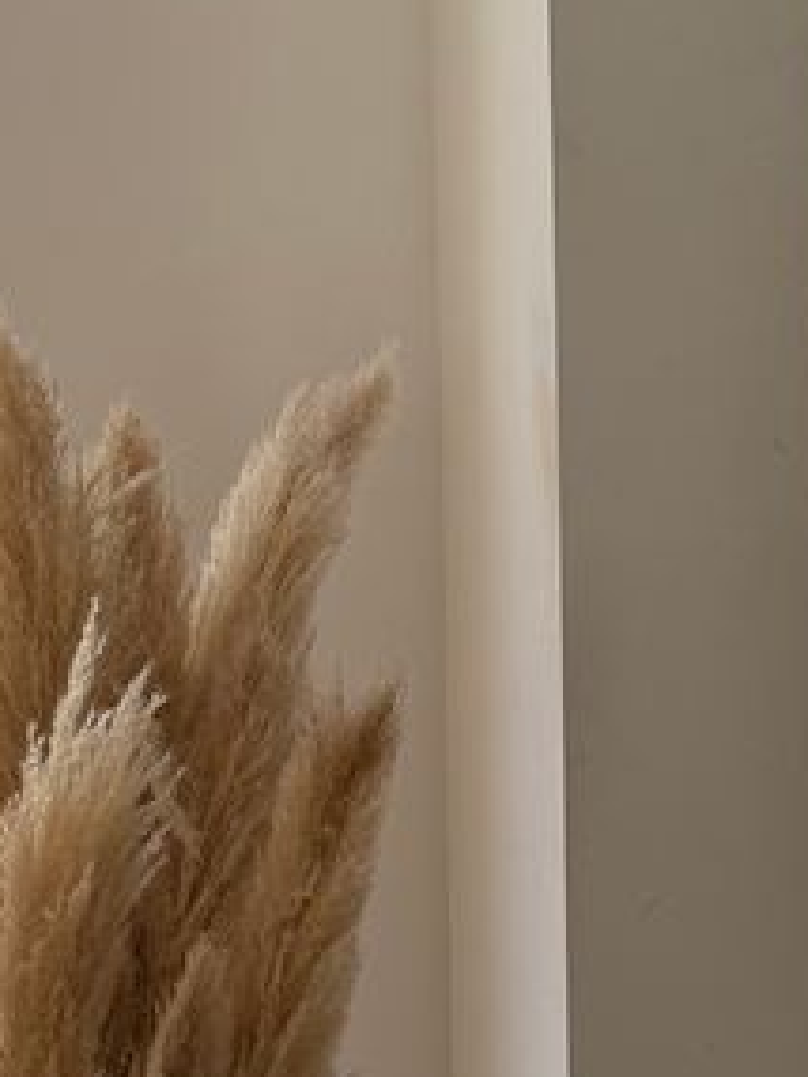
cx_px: 1144
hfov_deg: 13.9
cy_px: 136
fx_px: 3141
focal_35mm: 101
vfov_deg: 19.1
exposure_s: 1/695
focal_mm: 6.76
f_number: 1.78
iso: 80
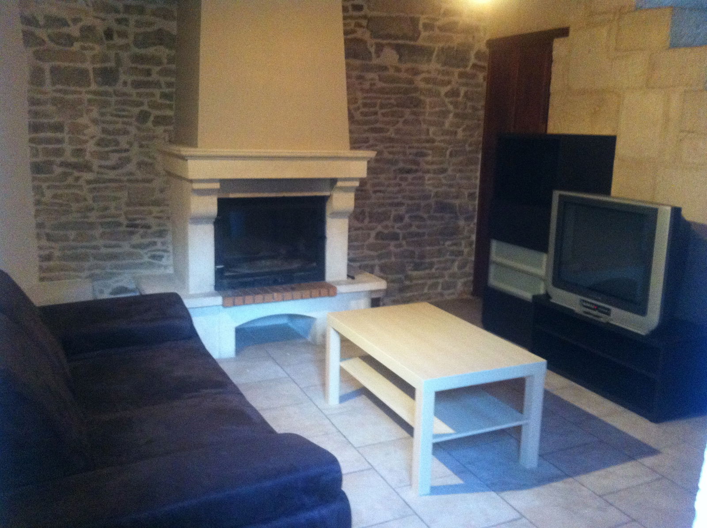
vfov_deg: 40.6
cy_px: 264
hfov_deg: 52.7
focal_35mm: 35
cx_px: 354
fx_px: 714
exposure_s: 1/15
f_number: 2.8
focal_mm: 3.85
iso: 500
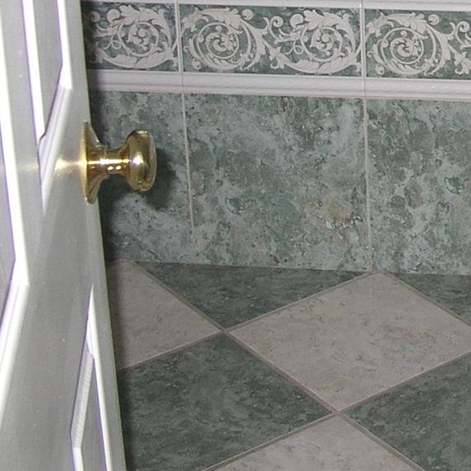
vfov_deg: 14.9
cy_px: -38
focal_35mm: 114
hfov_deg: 14.3
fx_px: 1755
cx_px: 706
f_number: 2.7
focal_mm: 6
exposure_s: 1/60.1
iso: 50
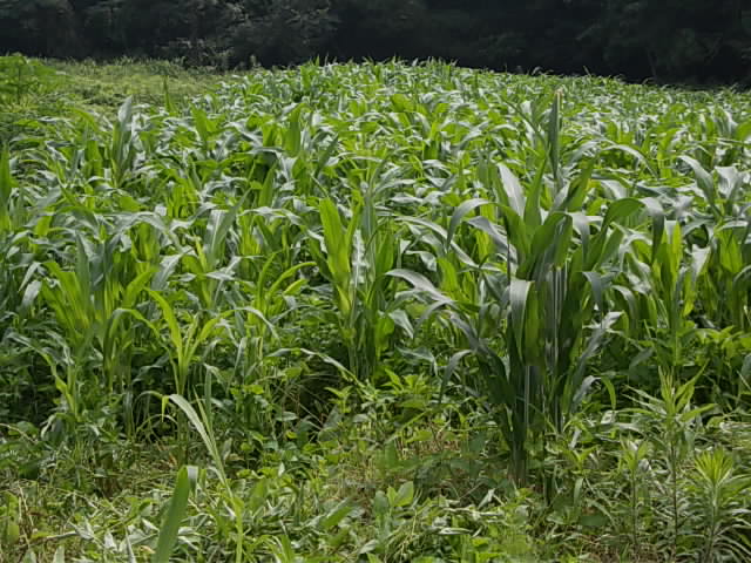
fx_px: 1540
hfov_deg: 27.4
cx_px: 376
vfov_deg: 20.7
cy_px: 282
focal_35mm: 71
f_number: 8.6
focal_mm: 10
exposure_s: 1/160
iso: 80
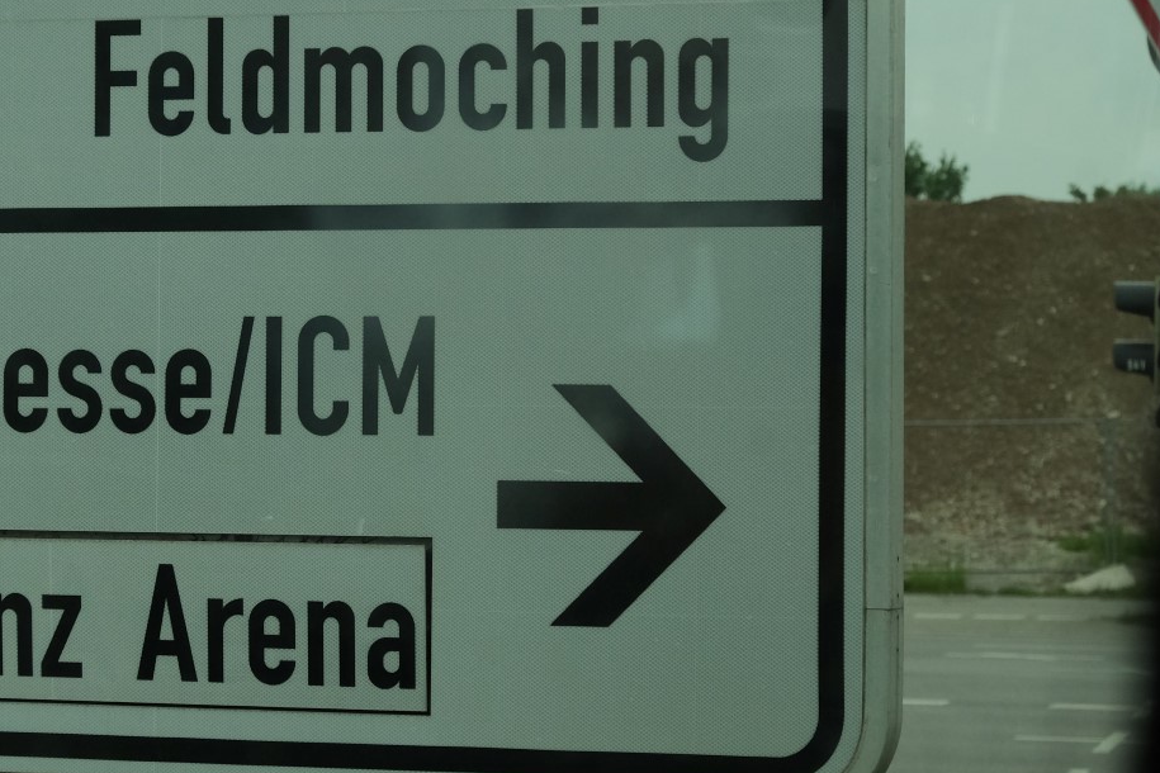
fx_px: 4736
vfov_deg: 9.3
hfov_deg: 13.9
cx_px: 314
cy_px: 433
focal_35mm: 147
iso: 1600
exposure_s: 1/420
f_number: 8
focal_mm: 55
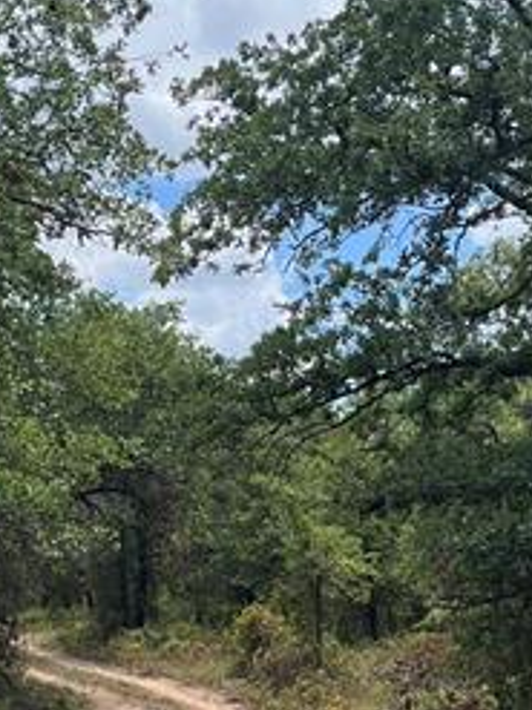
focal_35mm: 81
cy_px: 391
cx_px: 98
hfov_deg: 18.0
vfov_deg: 24.1
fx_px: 1661
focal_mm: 5.1
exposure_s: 1/3135
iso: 50
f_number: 1.6
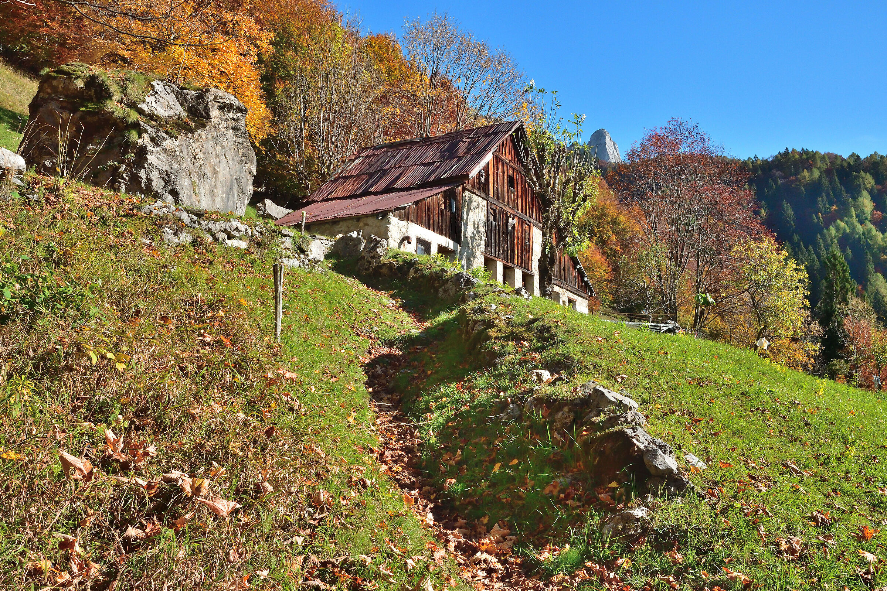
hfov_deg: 61.9
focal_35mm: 30
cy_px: 296
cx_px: 444
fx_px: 739
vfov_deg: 43.6
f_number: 16
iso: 400
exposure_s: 1/1000
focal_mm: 20
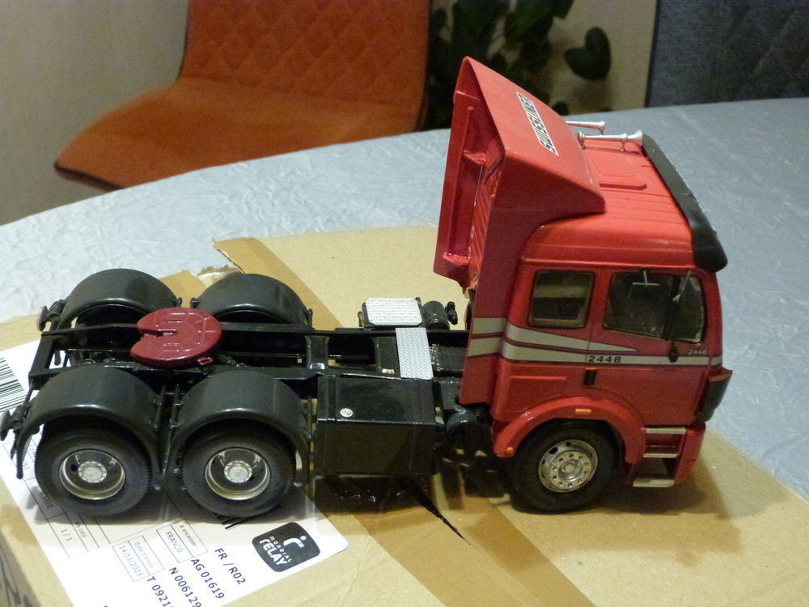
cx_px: 404
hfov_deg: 38.9
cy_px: 304
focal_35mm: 49
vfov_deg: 29.7
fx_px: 1145
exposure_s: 1/15
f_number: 3.2
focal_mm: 8.7
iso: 800
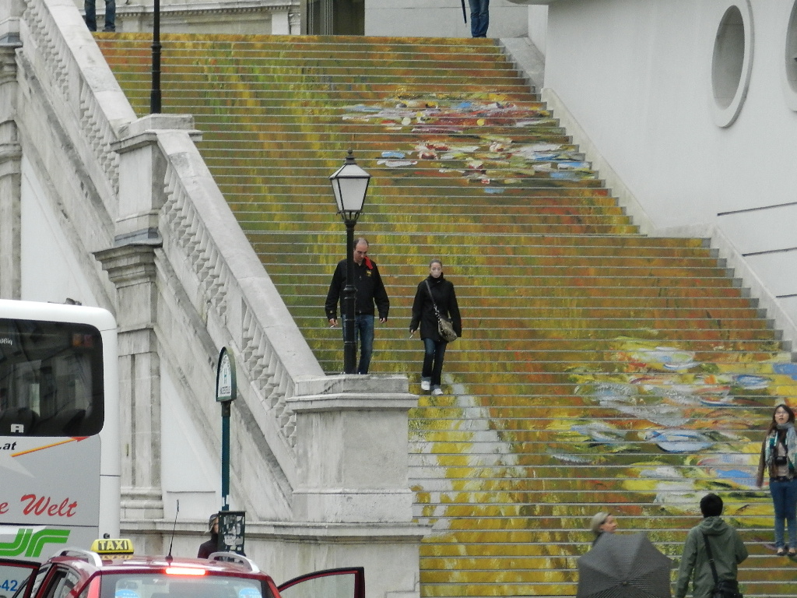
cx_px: 398
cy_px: 299
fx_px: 6032
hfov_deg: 7.6
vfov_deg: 5.7
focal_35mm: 262
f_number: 5.2
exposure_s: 1/50
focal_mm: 46.7
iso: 400
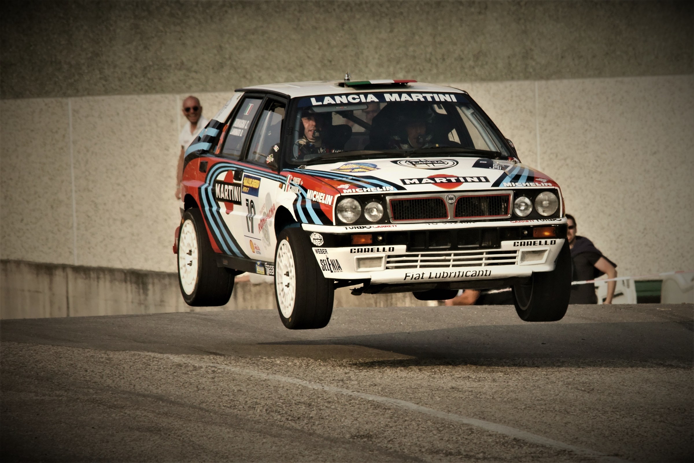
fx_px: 7711
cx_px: 347
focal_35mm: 400
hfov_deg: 5.2
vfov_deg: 3.4
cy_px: 232
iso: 2000
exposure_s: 1/2000
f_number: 9
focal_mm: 400
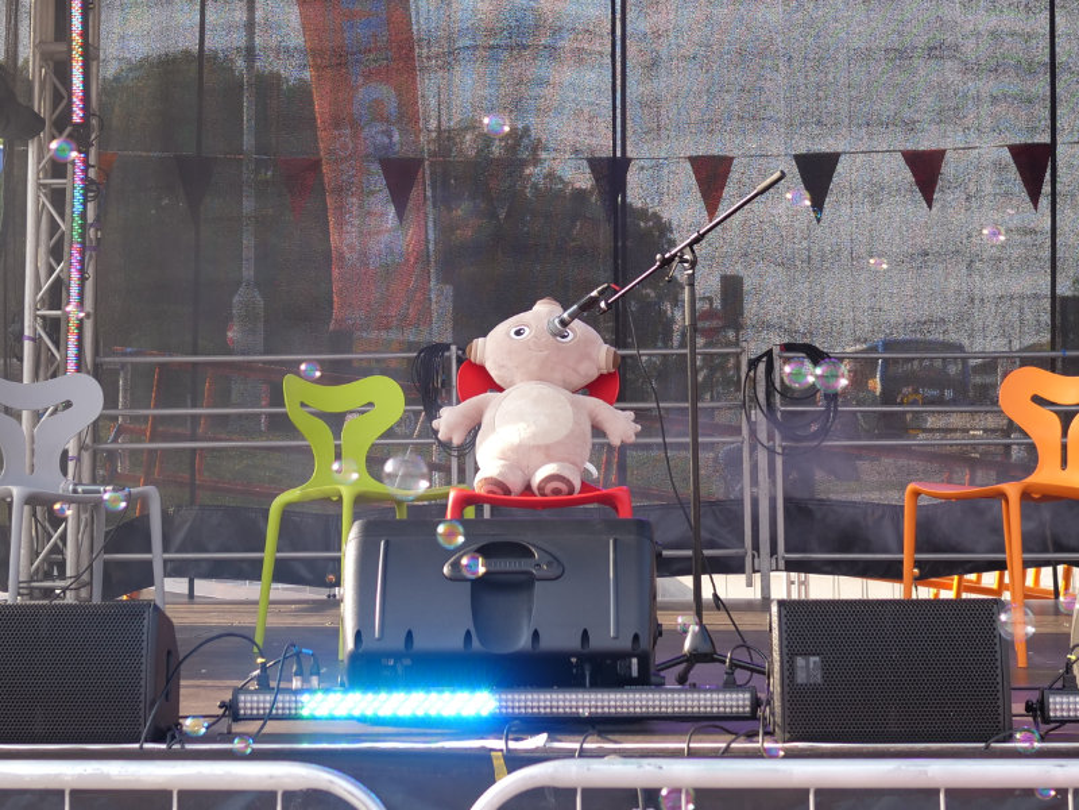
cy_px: 405
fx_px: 1247
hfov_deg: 46.8
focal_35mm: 40
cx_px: 540
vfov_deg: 36.0
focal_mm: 20
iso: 100
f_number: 2.8
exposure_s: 1/320
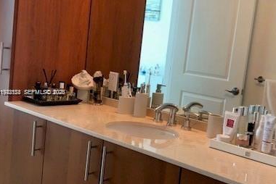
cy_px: 93
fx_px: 376
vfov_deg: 27.6
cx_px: 167
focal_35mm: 49
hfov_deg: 40.1
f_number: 1.8
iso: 25
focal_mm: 4
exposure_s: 1/40
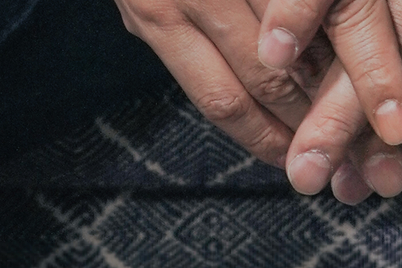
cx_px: 377
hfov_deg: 3.7
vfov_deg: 2.4
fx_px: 6194
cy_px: -1192
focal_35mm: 555
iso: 500
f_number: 4
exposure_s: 1/200
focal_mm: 65
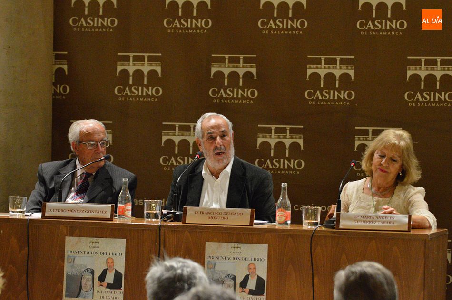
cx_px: 226
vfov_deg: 9.9
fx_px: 1731
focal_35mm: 138
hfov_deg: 14.9
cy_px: 150
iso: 6400
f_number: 4.2
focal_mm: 92
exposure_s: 1/125
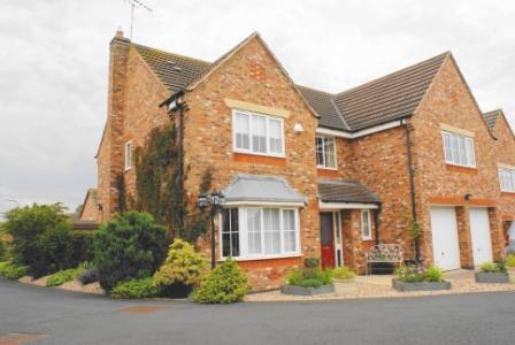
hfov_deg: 67.3
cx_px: 258
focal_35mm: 27
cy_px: 172
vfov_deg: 48.1
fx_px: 387
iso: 100
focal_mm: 18
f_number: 9
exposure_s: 1/80
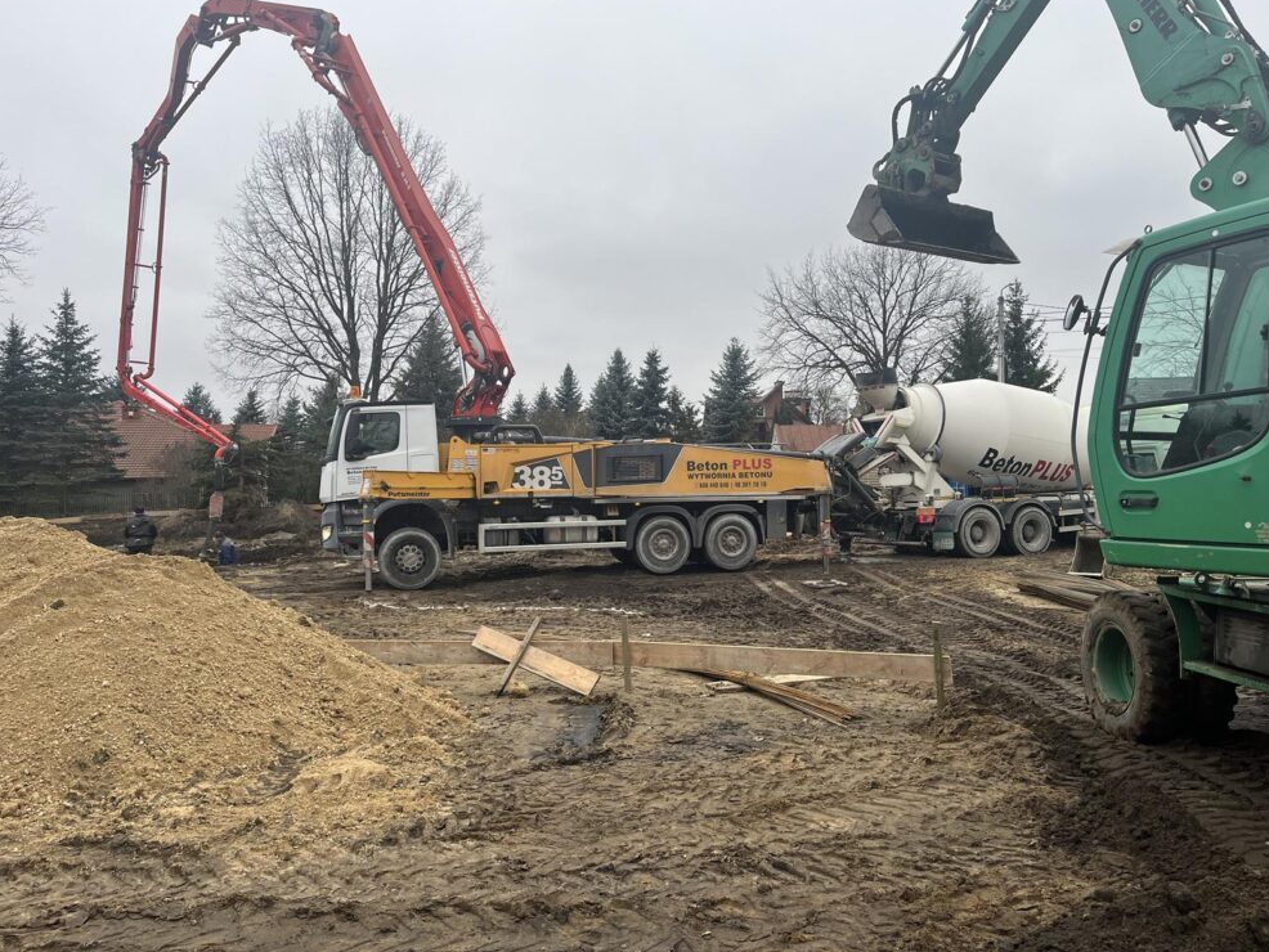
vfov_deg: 51.4
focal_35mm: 27
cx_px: 637
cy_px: 461
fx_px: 990
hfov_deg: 65.3
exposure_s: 1/370
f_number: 1.6
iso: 50
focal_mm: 5.1
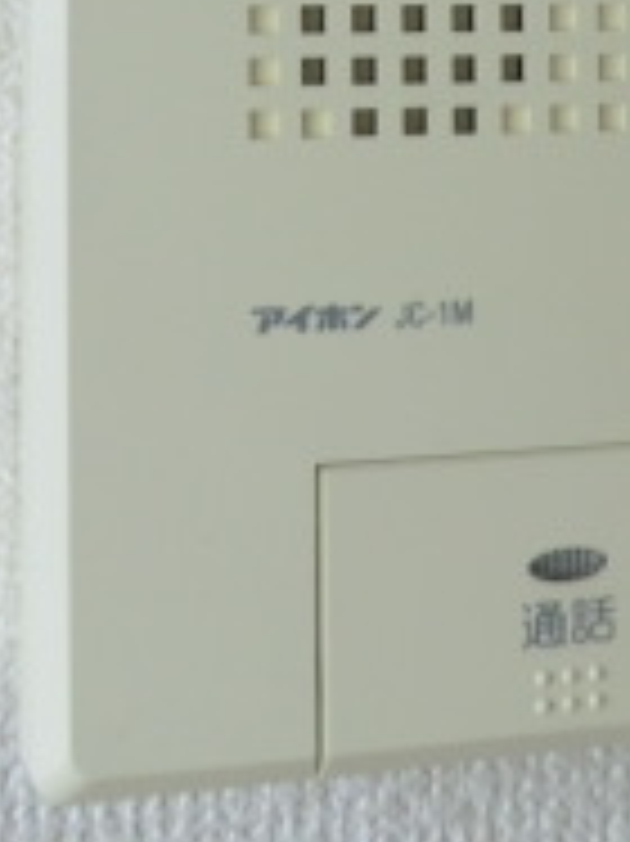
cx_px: 513
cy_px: -95
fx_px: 1992
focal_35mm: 82
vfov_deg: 22.5
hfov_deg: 17.8
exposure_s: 1/60
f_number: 3.2
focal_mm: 4.3
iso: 80
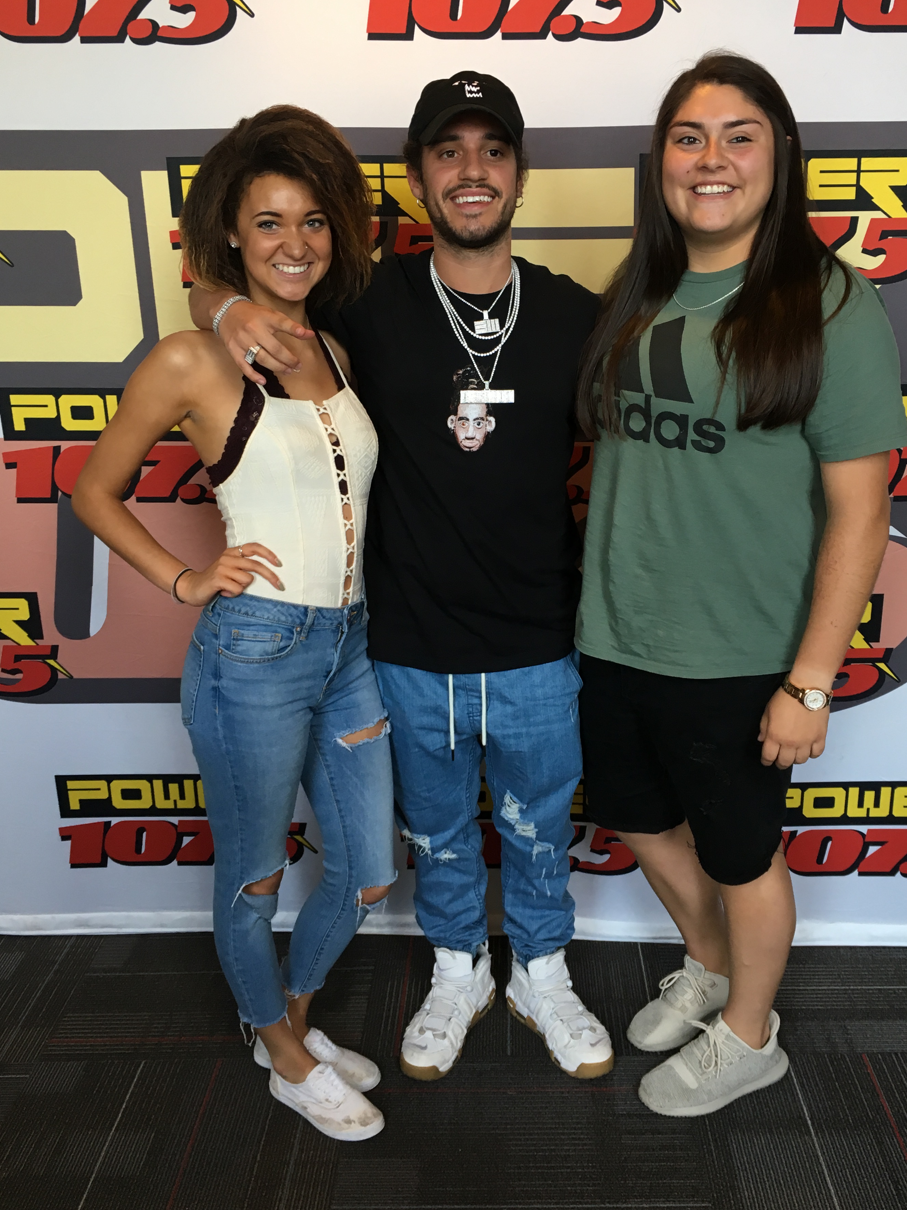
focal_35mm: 33
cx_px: 506
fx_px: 1153
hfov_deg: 42.9
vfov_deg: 55.3
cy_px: 577
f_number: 2.2
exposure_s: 1/30
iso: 50
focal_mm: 4.15
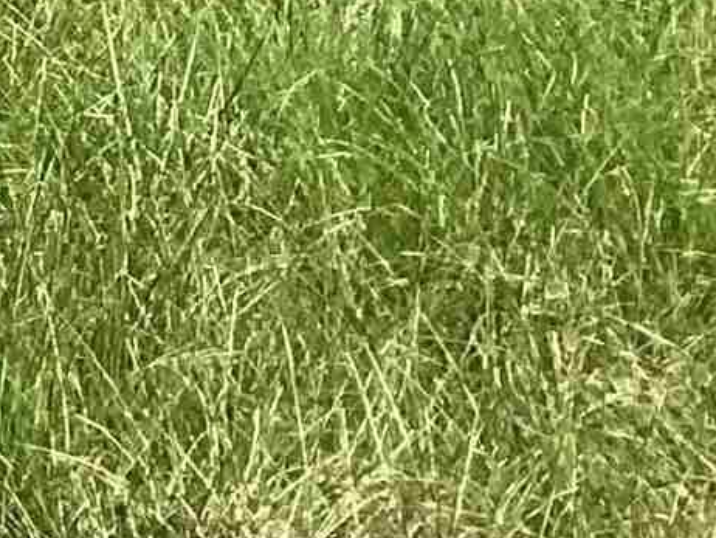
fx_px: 4263
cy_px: -710
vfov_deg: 6.9
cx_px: -1429
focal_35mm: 206
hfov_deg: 8.2
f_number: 2.4
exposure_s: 1/1199
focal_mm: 3.3
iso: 25
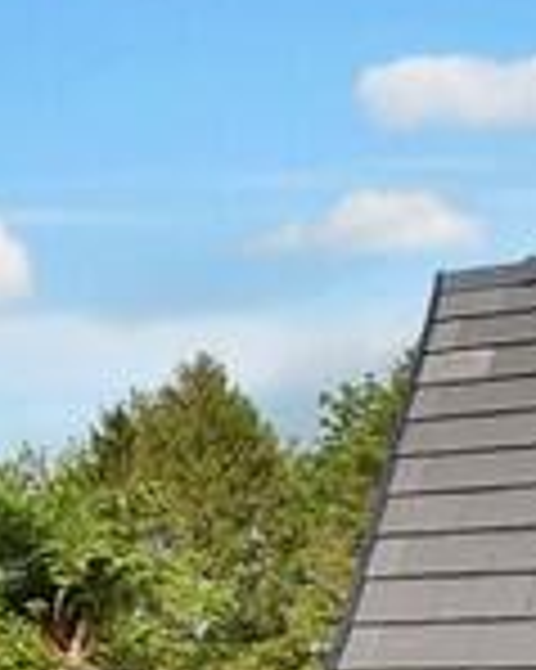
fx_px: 1925
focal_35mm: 97
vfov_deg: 18.6
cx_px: -730
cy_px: 825
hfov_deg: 12.6
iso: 100
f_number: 9
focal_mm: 10
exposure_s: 1/320
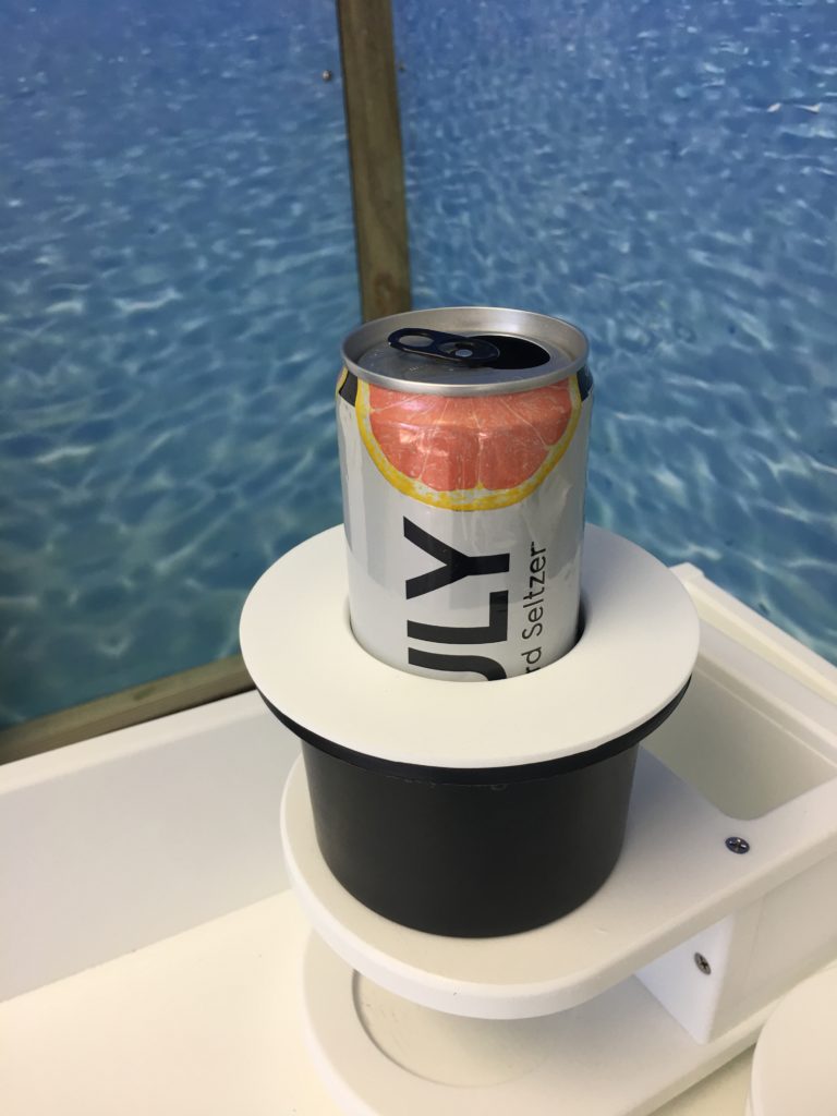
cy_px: 558
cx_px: 418
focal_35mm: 29
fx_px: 935
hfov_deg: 48.2
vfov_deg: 61.7
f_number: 2.2
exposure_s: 1/40
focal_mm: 4.15
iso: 25
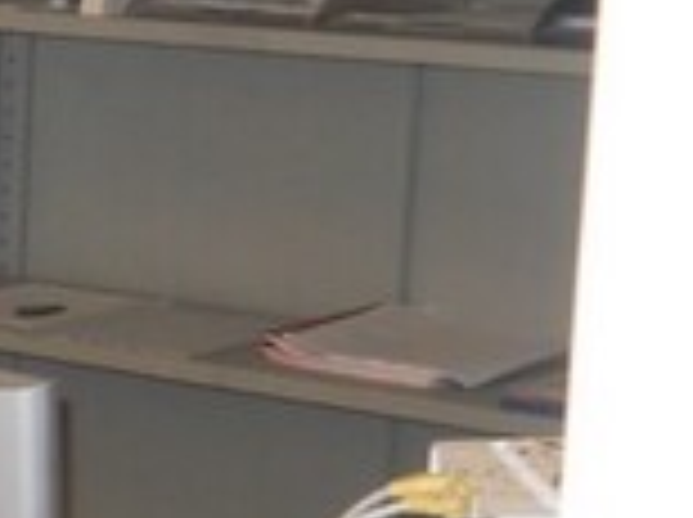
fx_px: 3198
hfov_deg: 11.3
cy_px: 536
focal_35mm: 160
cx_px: -634
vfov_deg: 9.2
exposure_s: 1/30
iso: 200
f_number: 3.1
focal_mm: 6.72
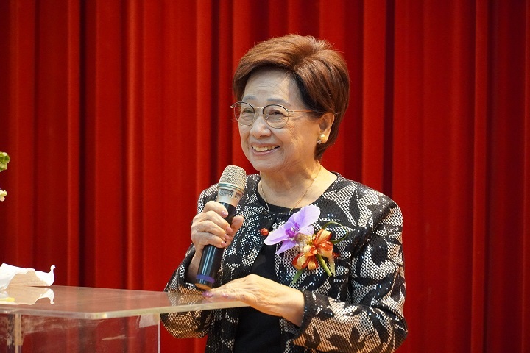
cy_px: 176
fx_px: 2981
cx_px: 265
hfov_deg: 10.2
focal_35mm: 202
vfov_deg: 6.8
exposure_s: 1/100
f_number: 5.6
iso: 6400
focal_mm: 135
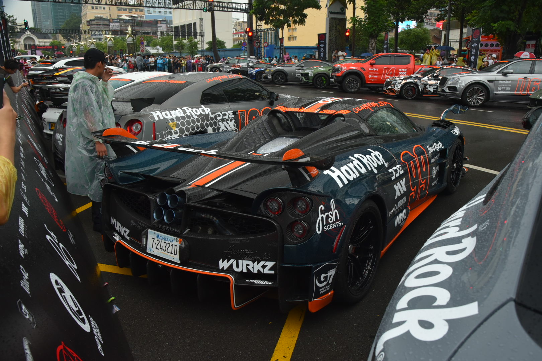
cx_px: 271
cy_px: 180
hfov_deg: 60.3
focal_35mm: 31
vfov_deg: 42.3
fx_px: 467
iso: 1250
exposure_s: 1/200
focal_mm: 31
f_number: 4
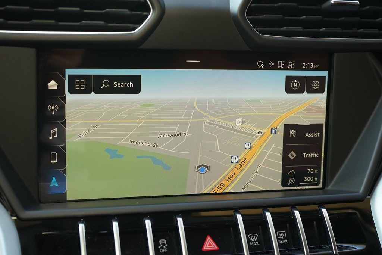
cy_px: 128
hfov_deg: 38.2
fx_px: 552
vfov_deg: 26.0
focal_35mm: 52
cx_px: 191
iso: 1250
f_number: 6.3
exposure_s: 1/40
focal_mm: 52
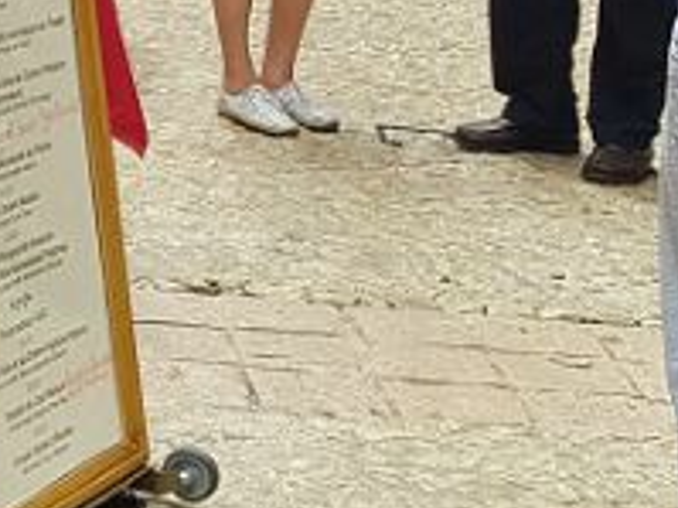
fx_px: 2819
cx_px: -630
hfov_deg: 12.3
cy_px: -84
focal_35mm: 144
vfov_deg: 10.1
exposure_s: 1/414
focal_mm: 4.2
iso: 40
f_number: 1.7
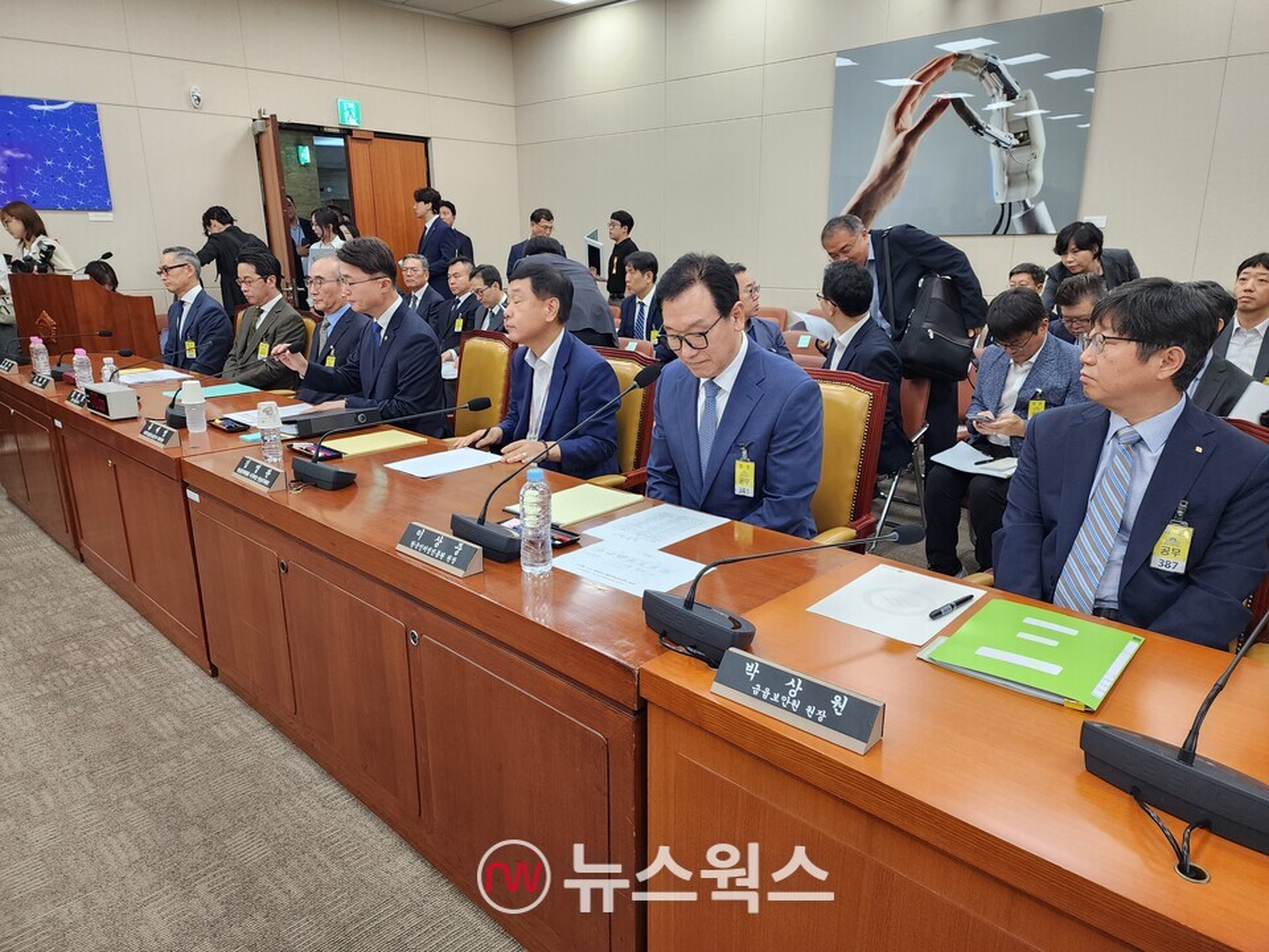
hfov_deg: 73.9
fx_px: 843
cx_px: 634
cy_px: 476
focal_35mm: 23
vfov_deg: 58.9
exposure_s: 1/120
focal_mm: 6.4
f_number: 1.8
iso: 160
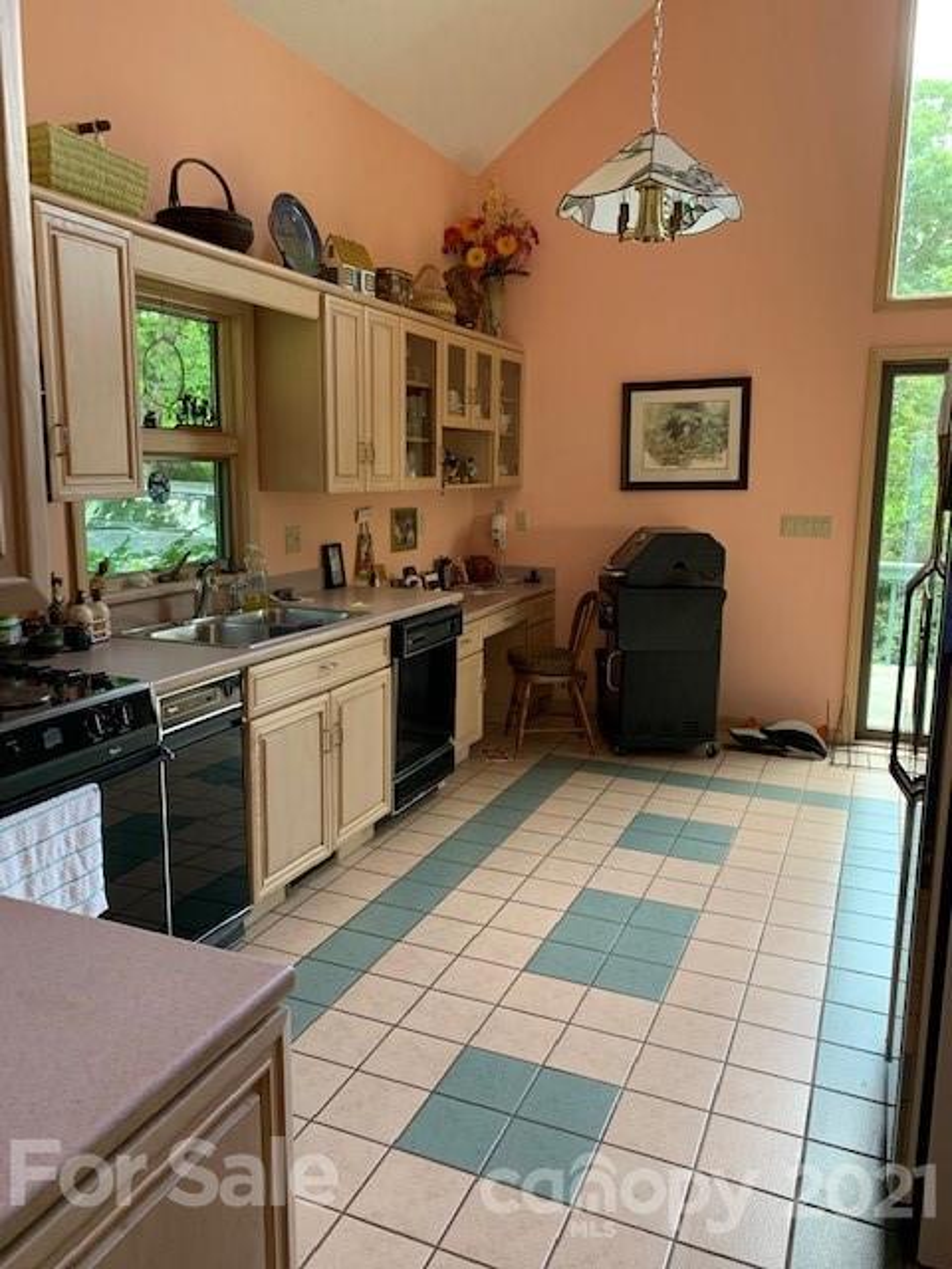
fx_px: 953
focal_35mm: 26
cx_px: 476
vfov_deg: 67.3
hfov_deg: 53.1
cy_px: 634
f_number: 1.8
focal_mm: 4.25
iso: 160
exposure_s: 1/60
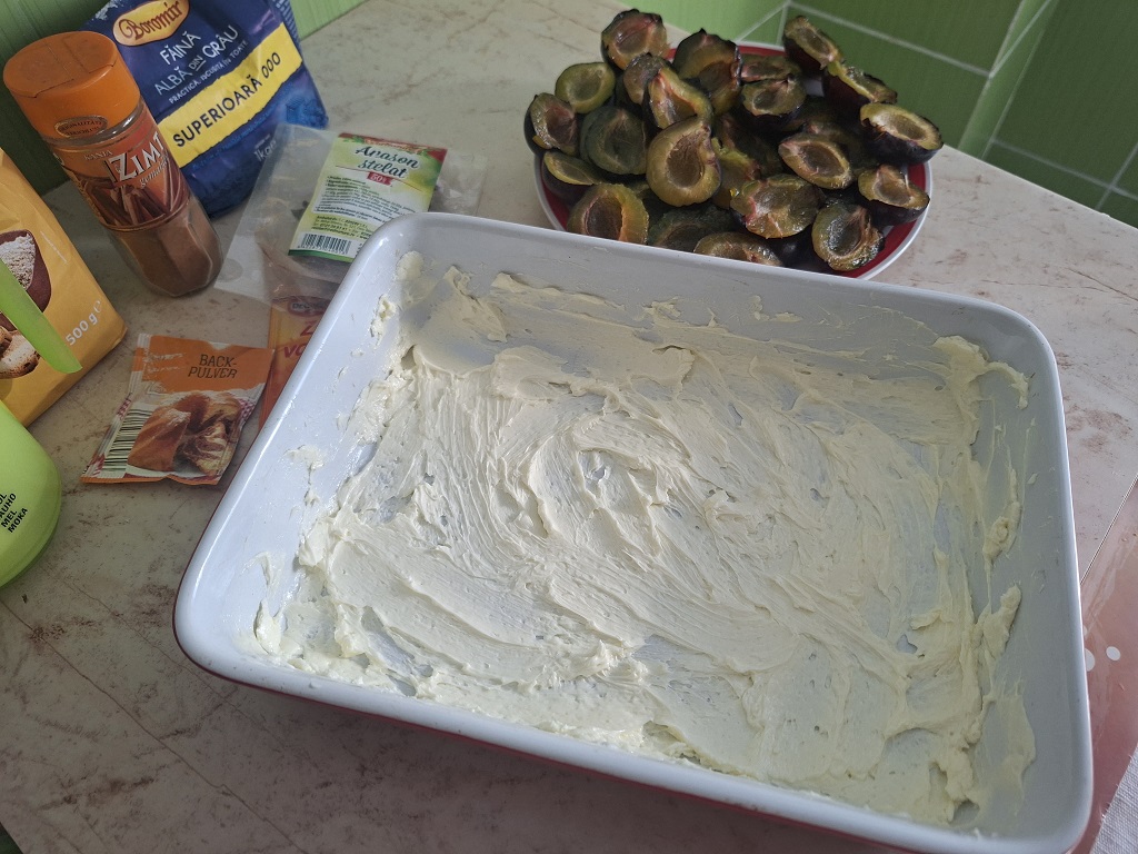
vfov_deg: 58.9
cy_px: 427
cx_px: 569
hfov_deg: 73.9
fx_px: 756
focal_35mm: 23
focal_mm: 5.54
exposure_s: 1/100
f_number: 1.8
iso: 160
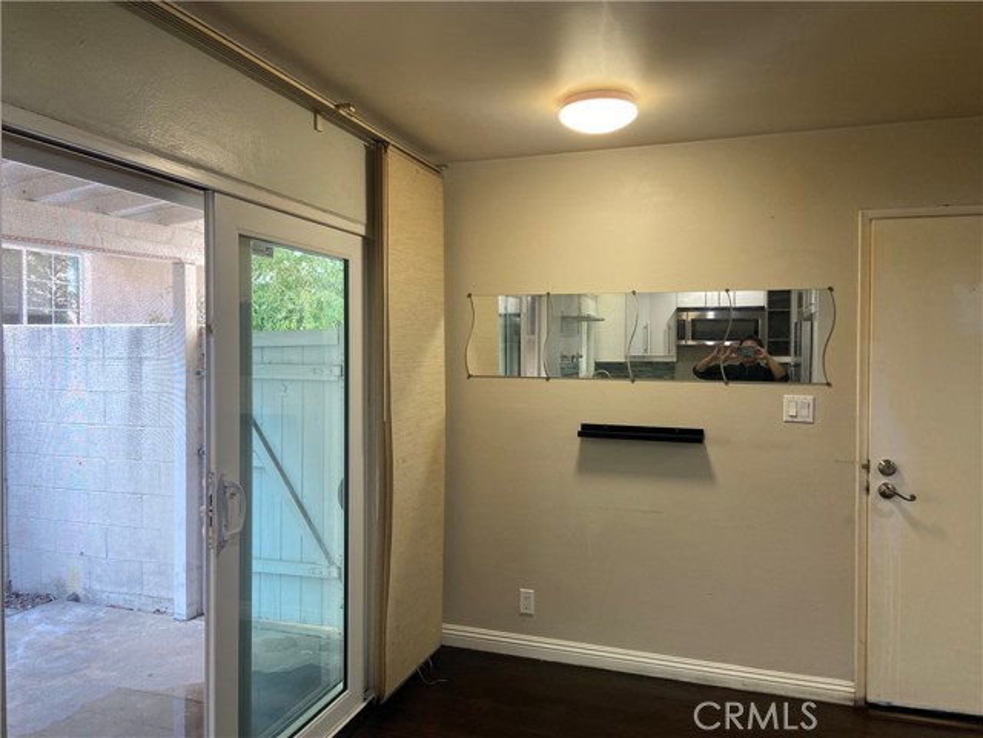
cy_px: 369
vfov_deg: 53.1
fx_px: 738
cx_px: 492
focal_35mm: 26
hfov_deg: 67.3
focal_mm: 4.25
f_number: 1.8
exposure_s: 1/60
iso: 64
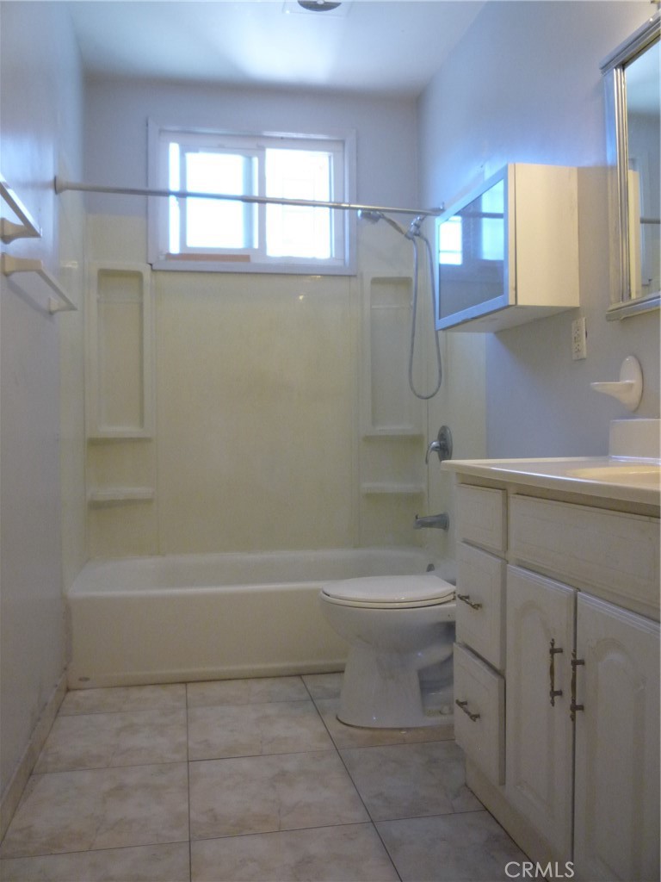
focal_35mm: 30
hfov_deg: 46.8
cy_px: 441
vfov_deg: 60.0
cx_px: 330
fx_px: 764
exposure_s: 1/30
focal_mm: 5.2
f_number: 3.3
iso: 250
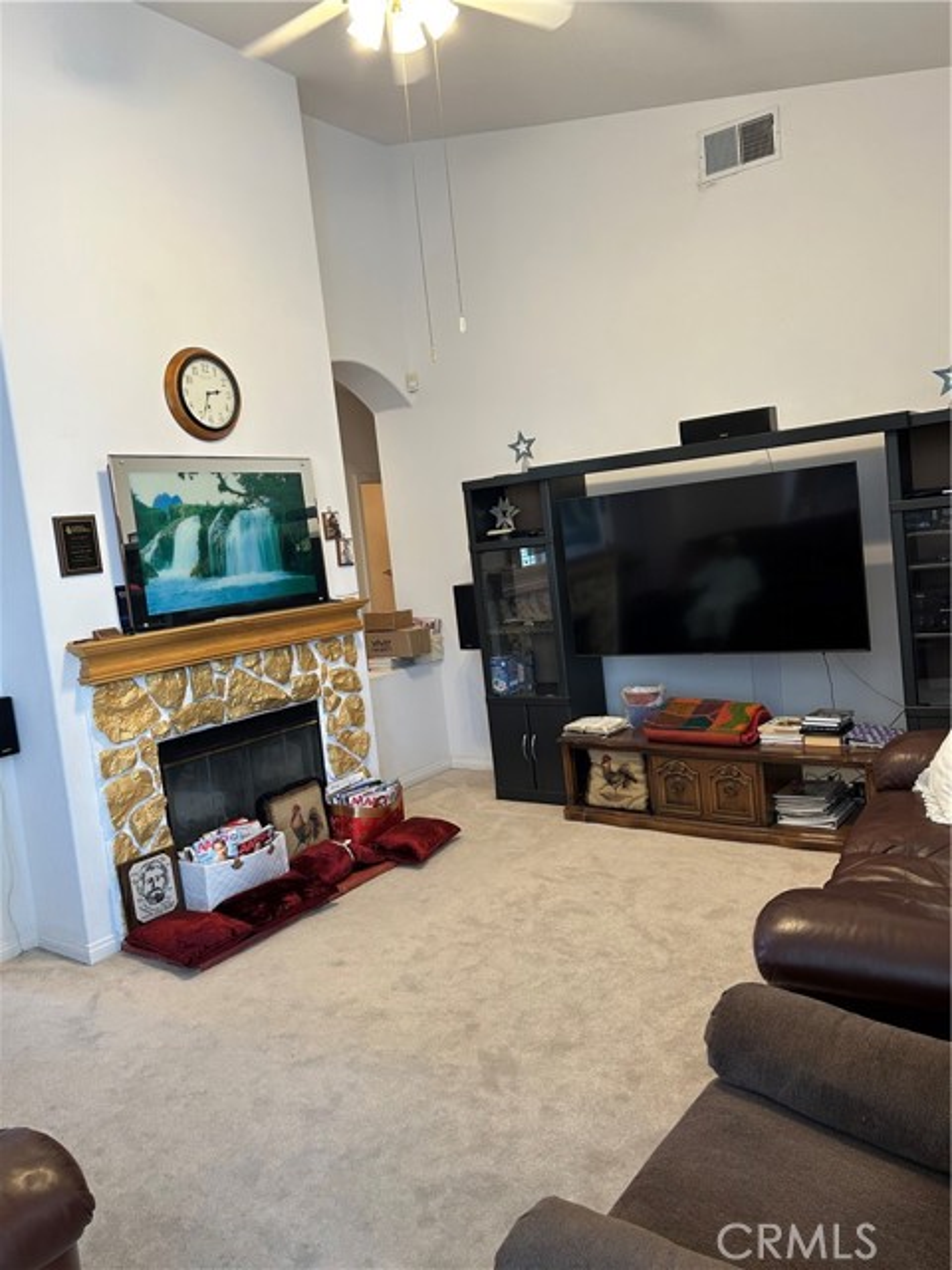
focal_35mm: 26
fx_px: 953
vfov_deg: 67.3
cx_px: 476
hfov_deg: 53.1
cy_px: 635
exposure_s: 1/120
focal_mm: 5.7
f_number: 1.5
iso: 125
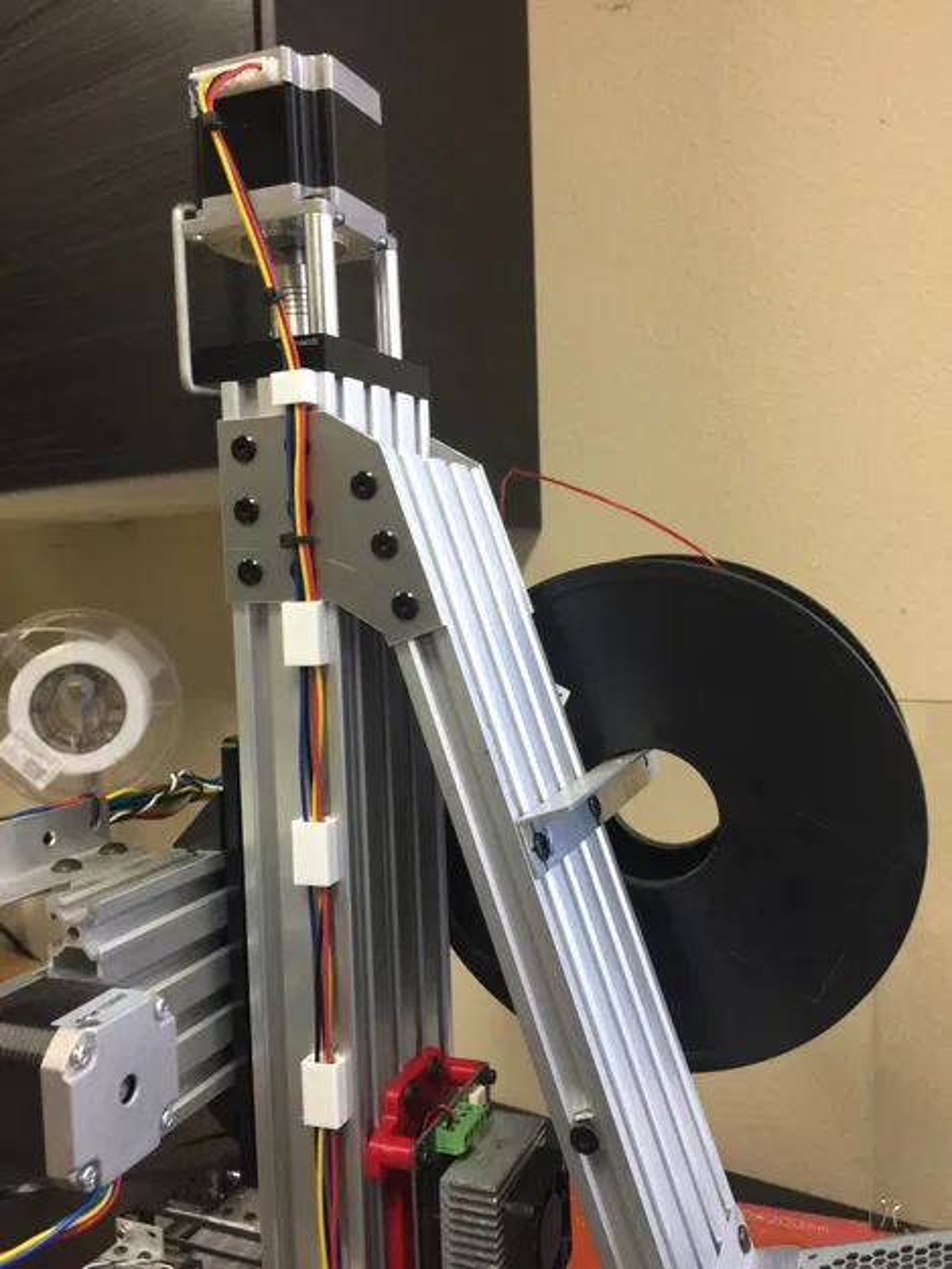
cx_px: 476
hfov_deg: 48.2
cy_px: 634
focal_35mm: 29
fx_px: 1063
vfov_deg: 61.7
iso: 80
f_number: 2.2
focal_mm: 4.15
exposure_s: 1/15
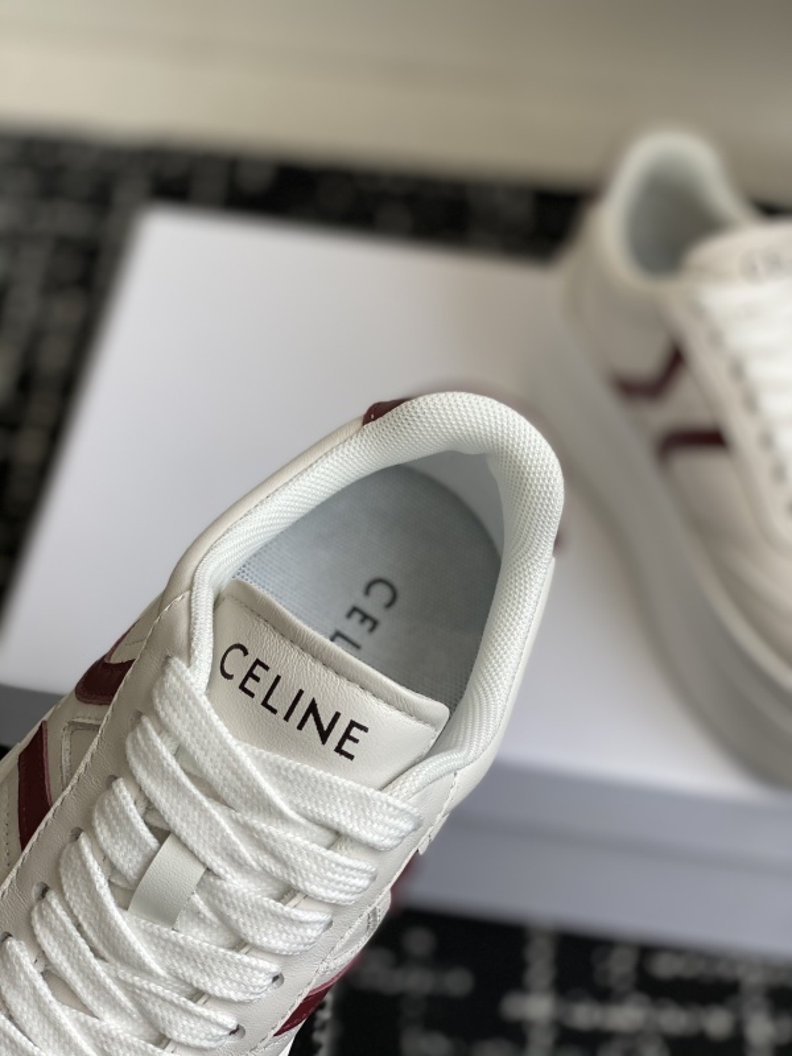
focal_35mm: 52
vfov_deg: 36.8
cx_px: 396
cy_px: 528
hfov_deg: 28.0
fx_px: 1586
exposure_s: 1/324
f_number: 2
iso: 20
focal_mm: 6
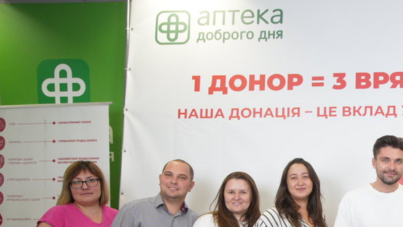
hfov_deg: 37.4
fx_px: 534
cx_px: 393
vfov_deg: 22.8
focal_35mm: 50
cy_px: 238
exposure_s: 1/125
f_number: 4
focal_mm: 23
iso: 1250
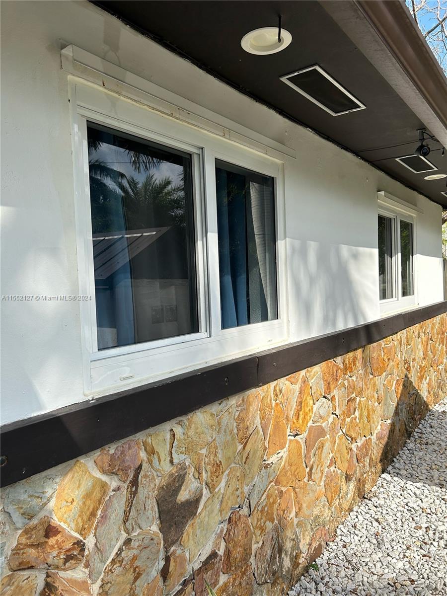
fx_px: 448
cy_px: 298
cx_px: 224
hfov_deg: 53.1
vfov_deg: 67.3
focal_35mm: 26
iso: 50
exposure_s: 1/2841
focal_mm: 5.7
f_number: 1.5
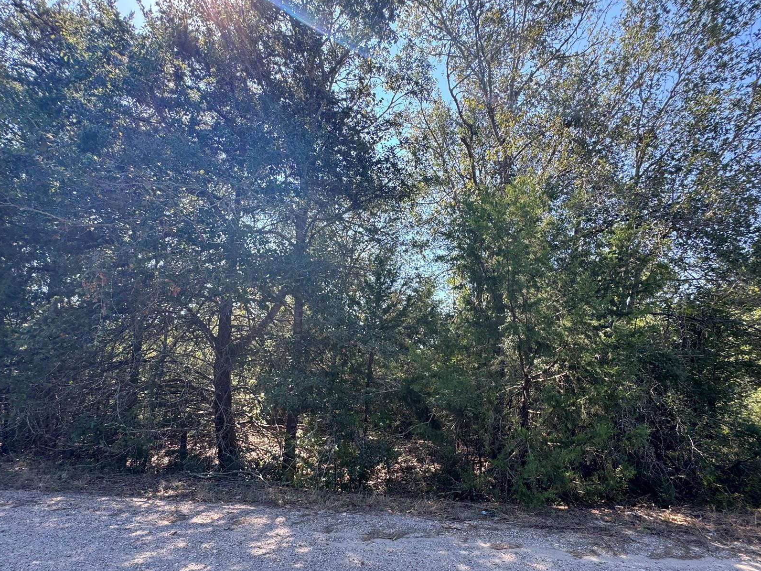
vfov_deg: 70.7
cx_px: 395
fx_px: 396
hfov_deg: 87.7
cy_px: 347
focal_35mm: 18
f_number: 2.2
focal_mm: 2.22
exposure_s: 1/174
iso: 40
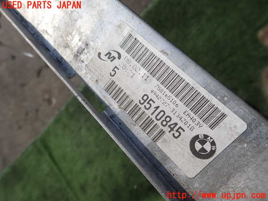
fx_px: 194
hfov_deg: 69.4
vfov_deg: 54.9
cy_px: 100
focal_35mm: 25
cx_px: 134
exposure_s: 1/160
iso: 100
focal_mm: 4.5
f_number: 8
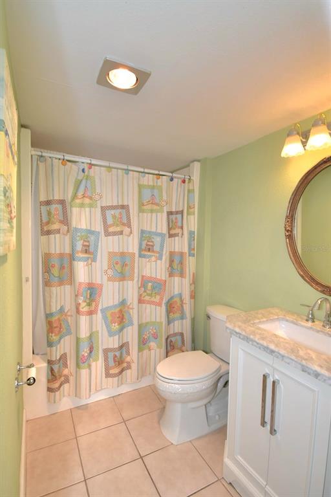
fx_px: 248
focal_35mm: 18
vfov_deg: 90.0
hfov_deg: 67.4
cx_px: 166
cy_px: 248
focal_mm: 12
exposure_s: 1/161
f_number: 6.3
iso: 400
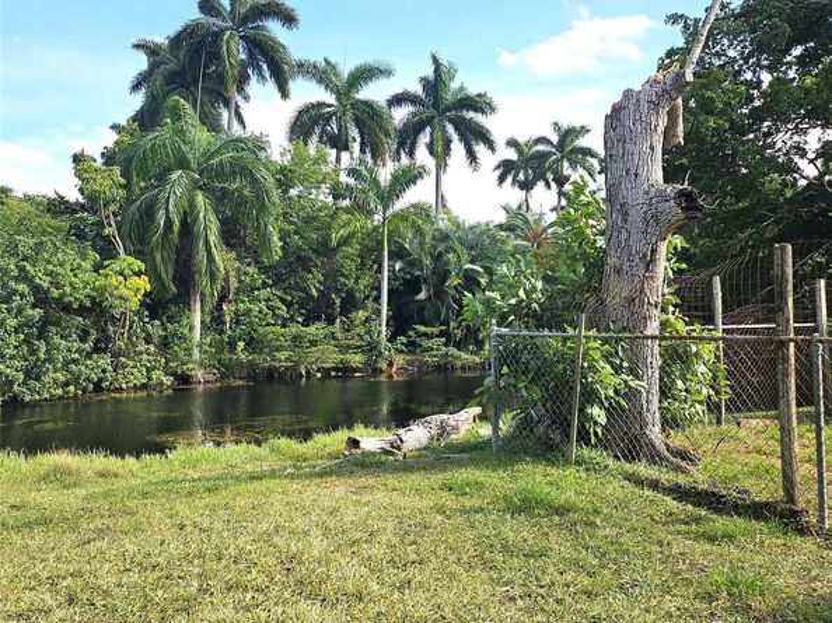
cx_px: 416
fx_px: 577
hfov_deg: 71.6
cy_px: 312
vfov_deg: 56.8
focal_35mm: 24
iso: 50
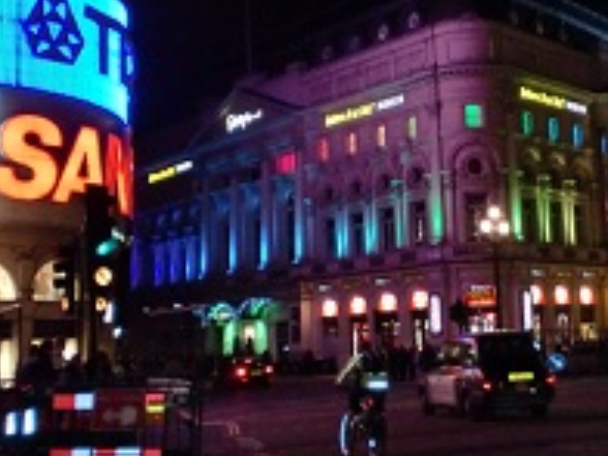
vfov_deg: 21.5
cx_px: 472
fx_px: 1194
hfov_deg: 28.1
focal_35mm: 68
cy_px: 138
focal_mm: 6.3
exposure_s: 1/60
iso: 400
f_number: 3.1
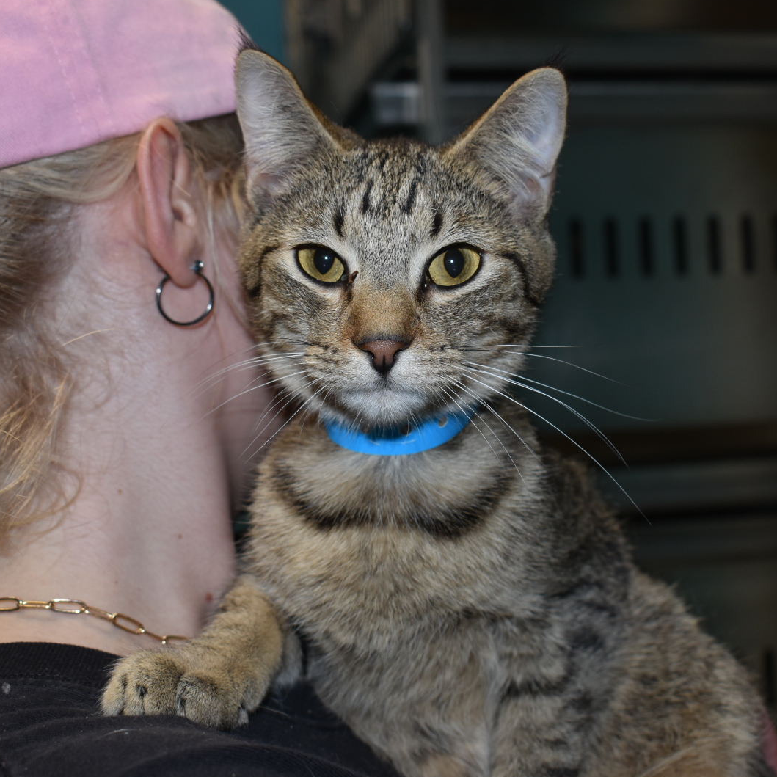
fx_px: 1337
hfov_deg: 32.4
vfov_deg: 32.4
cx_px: 414
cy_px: 386
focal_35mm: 53
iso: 200
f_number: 5.6
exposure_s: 1/30
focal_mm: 27
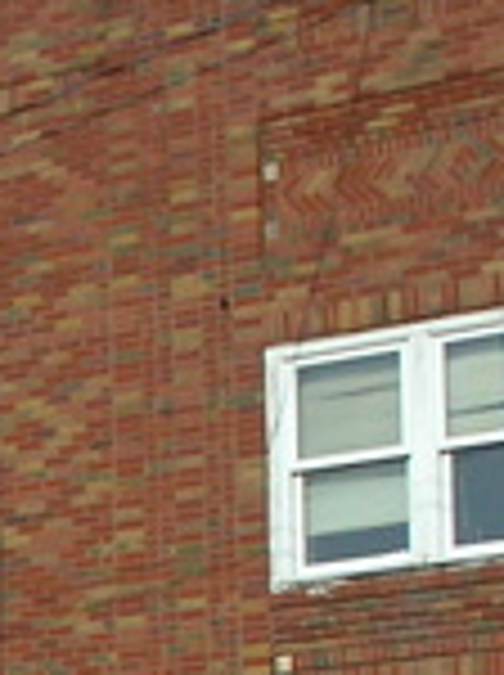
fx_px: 3641
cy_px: 864
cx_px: -495
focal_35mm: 187
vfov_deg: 10.4
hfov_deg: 7.6
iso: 50
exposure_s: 1/122
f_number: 8.5
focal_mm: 5.8
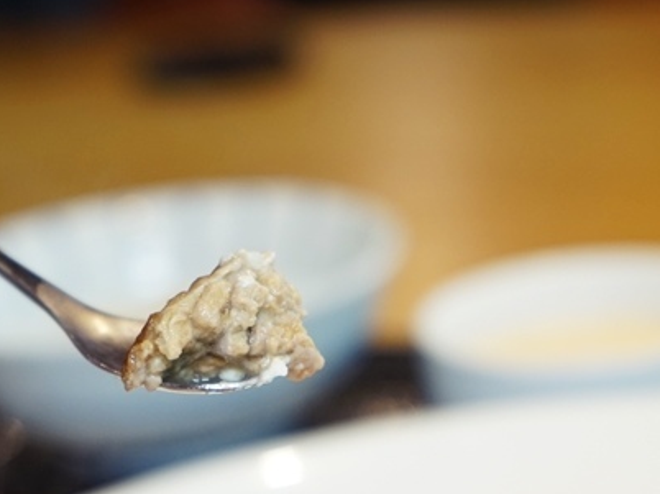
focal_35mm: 134
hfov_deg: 14.7
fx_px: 2553
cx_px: 200
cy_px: 318
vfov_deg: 11.0
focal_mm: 70
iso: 1000
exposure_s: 1/80
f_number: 5.6
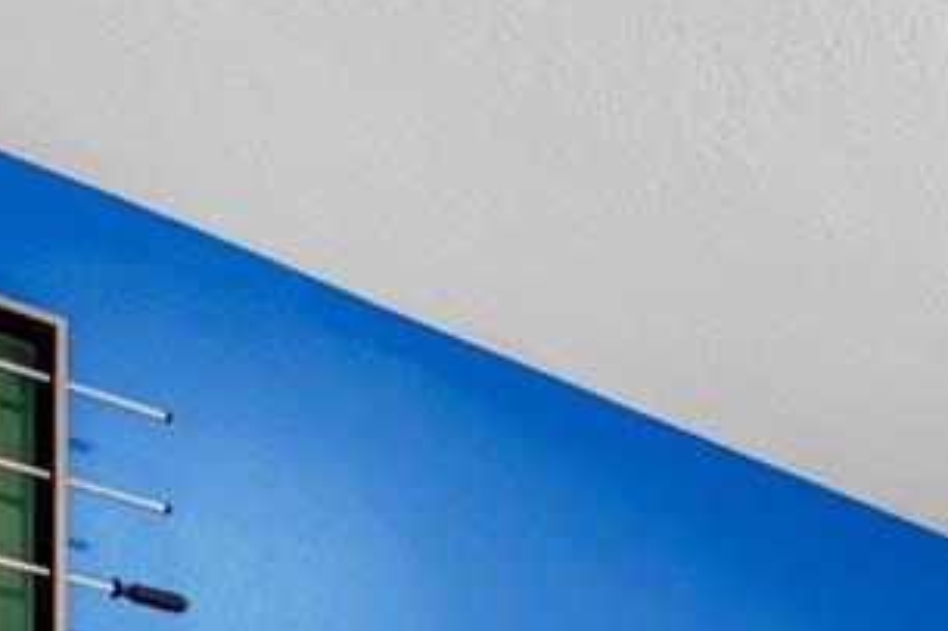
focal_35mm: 63
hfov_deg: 28.4
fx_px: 1658
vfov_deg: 16.9
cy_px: 1203
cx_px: 1094
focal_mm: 12
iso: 800
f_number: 7.1
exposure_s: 1/20
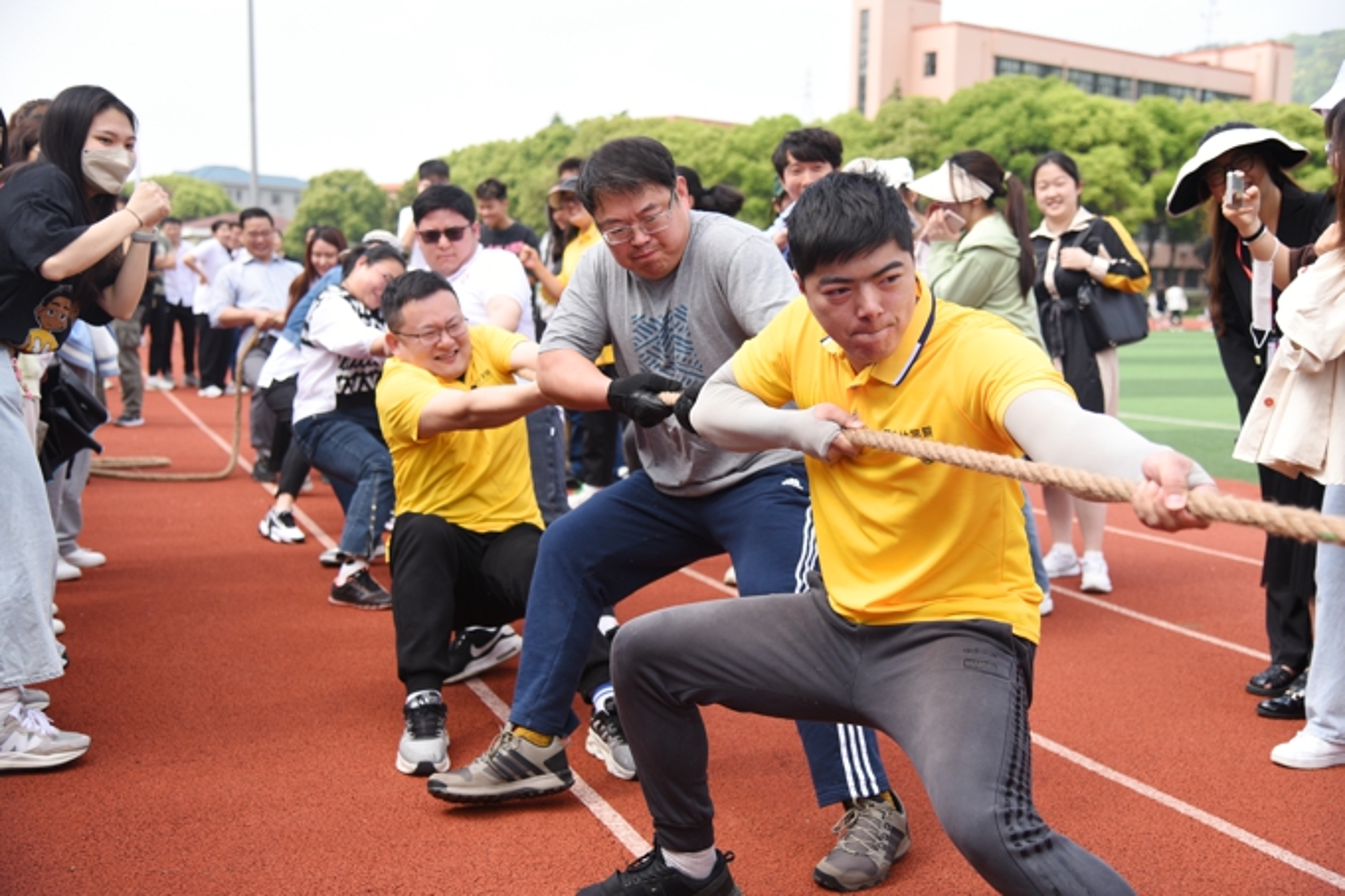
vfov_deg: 30.5
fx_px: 1643
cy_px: 448
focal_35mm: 44
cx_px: 672
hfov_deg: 44.5
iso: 100
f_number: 4
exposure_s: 1/400
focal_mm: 44
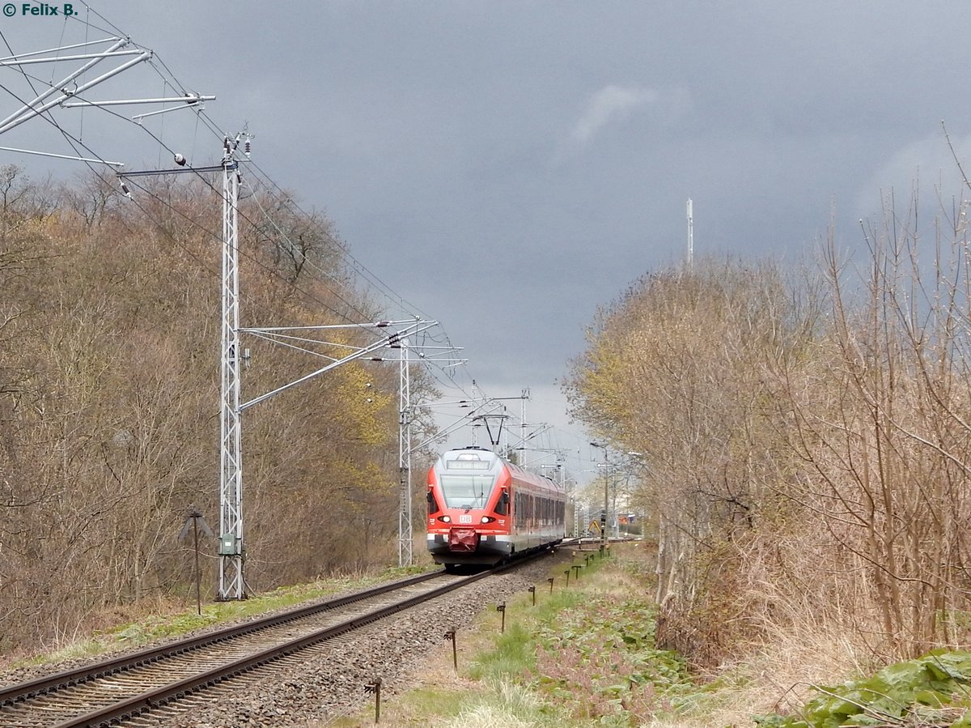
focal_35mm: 69
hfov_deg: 28.2
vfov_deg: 21.3
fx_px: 1935
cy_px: 364
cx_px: 486
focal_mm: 12.3
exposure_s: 1/320
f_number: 4.1
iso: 125
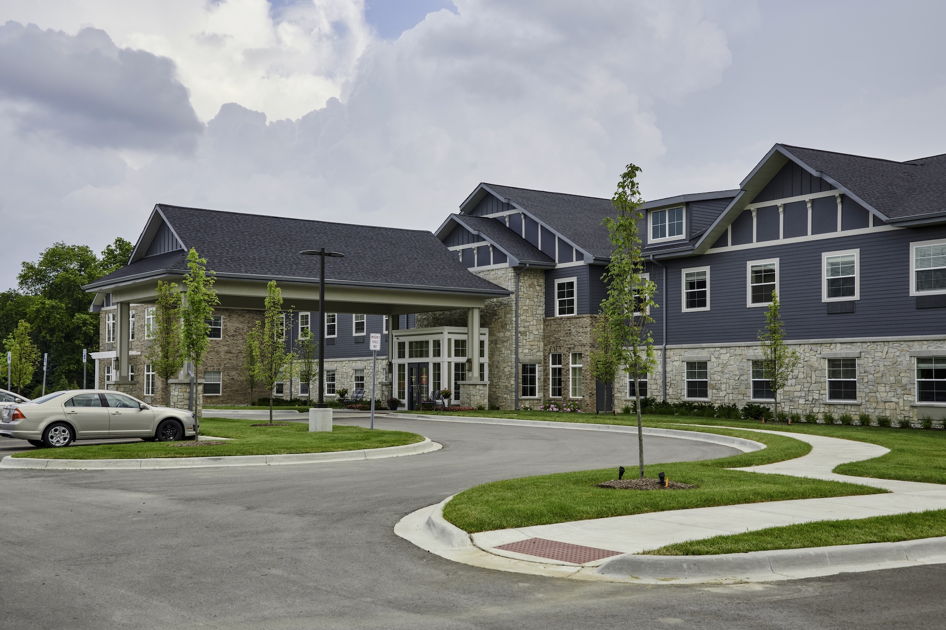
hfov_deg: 41.1
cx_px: 473
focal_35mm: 48
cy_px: 315
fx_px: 1261
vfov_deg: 28.1
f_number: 11
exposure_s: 1/400
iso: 500
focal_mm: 48
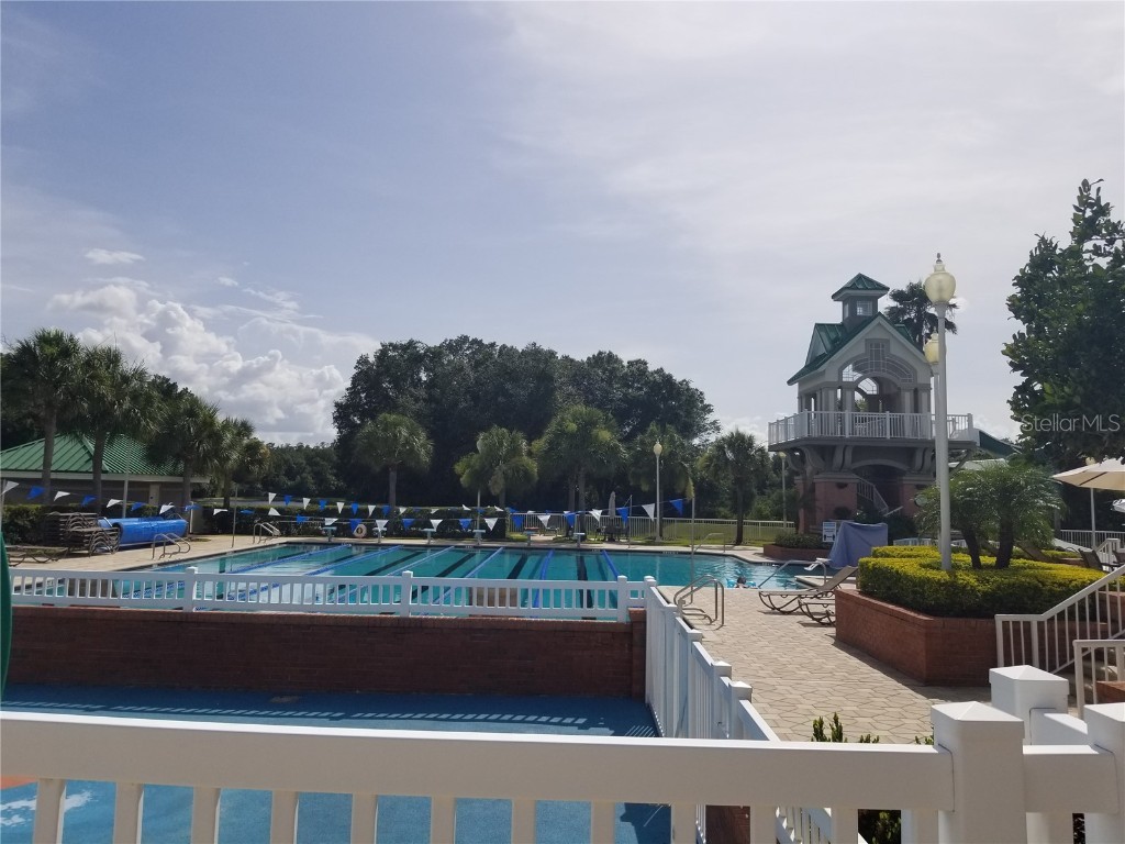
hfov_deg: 67.3
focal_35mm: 26
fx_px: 845
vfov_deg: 53.1
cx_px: 562
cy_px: 422
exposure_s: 1/6304
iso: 50
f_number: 1.7
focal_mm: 4.25
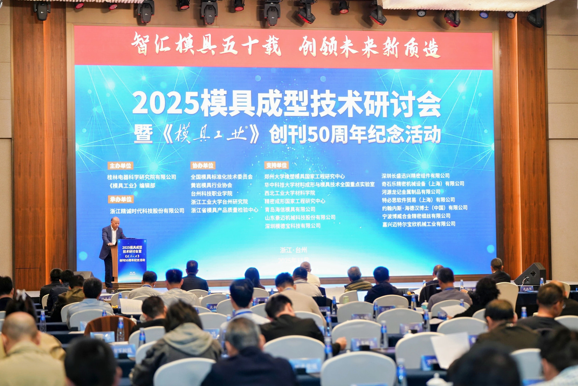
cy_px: 193
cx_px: 292
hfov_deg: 22.9
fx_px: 1429
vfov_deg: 15.4
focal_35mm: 89
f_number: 2.8
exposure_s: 1/200
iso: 1250
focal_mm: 88
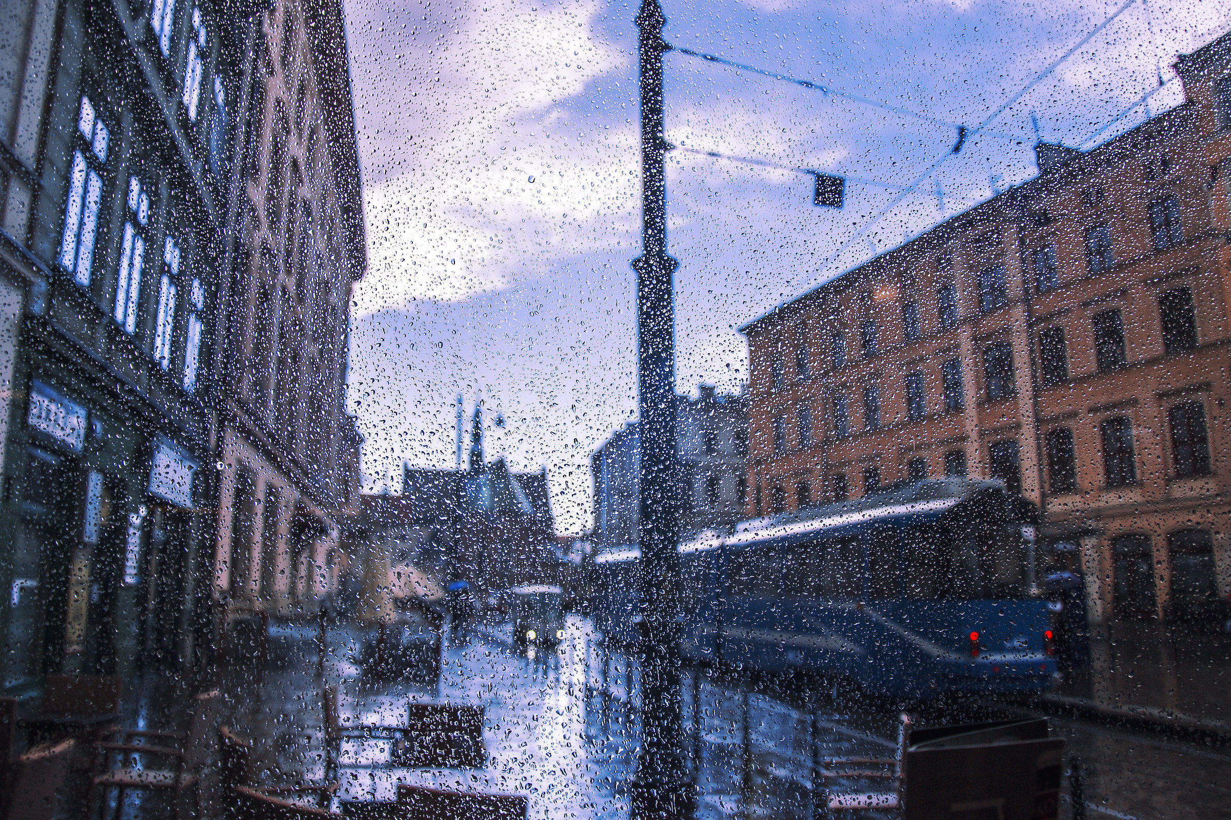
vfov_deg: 47.9
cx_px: 616
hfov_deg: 67.4
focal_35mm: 27
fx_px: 923
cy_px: 410
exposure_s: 1/400
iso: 100
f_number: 4
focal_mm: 18
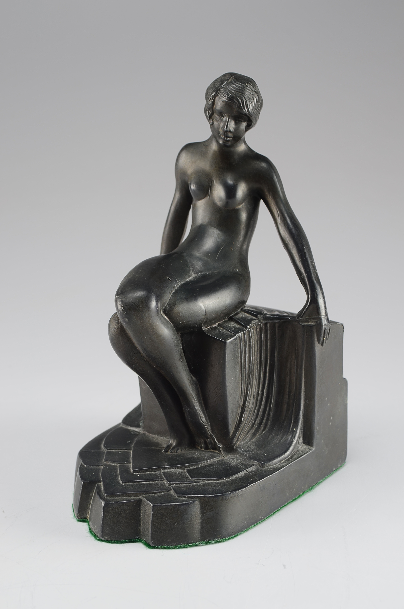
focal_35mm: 60
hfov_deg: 22.5
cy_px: 304
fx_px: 1014
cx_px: 202
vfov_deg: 33.5
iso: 100
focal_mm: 40
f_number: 10
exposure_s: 1/80
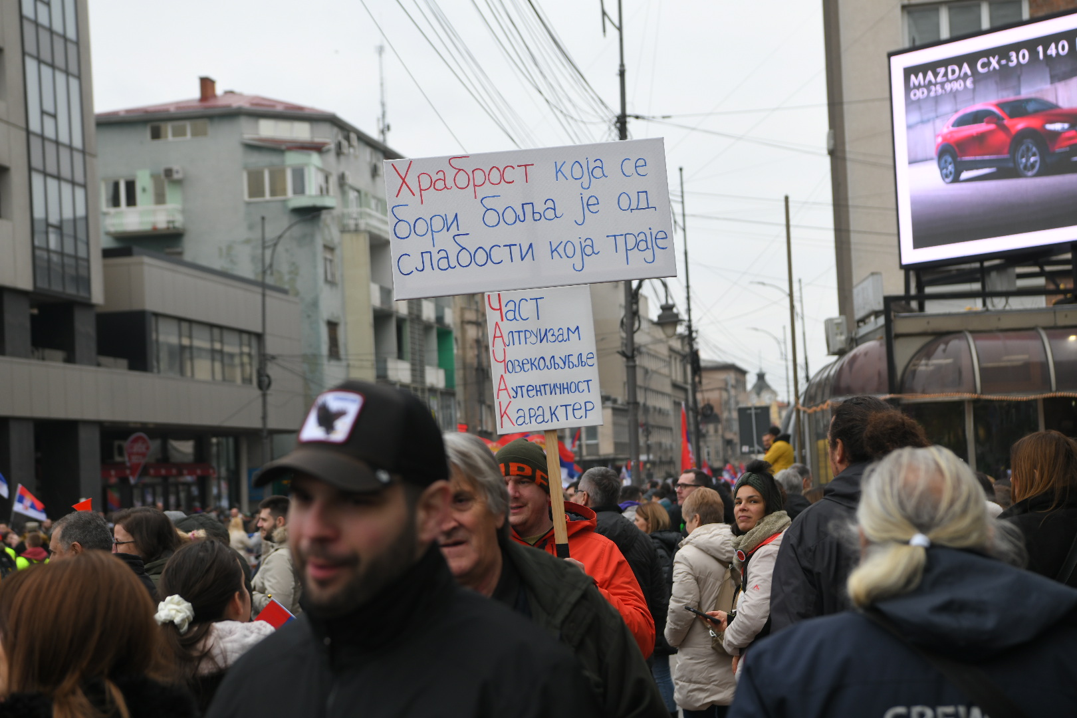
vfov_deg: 19.5
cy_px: 359
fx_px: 2094
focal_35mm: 70
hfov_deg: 28.8
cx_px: 538
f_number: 5
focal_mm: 70
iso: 400
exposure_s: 1/640
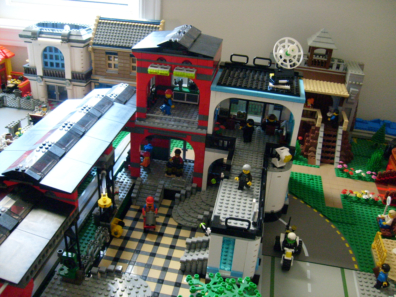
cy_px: 148
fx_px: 400
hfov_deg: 52.6
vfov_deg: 40.7
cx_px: 198
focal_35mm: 35
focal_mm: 5.8
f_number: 2.8
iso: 200
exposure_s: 1/20
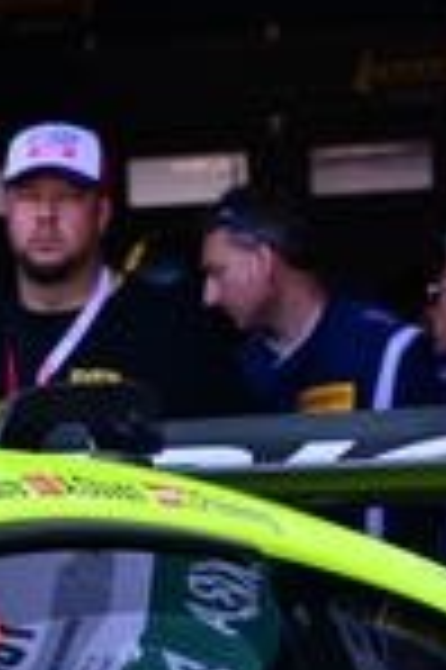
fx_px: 4805
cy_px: 931
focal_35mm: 258
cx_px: -261
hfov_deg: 5.3
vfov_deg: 7.9
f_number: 8
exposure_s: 1/80
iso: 220
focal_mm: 64
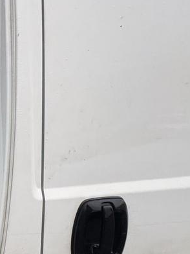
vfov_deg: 55.6
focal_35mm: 32
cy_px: 170
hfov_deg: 30.6
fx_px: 234
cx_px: -76
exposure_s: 1/97
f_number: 2.2
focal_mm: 2.22
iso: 250
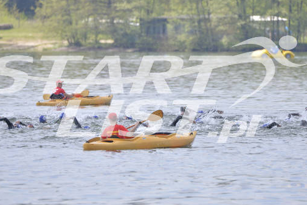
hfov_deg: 2.7
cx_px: 145
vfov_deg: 1.8
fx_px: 6491
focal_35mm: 761
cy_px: 89
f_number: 11
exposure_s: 1/1250
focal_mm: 600
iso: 800
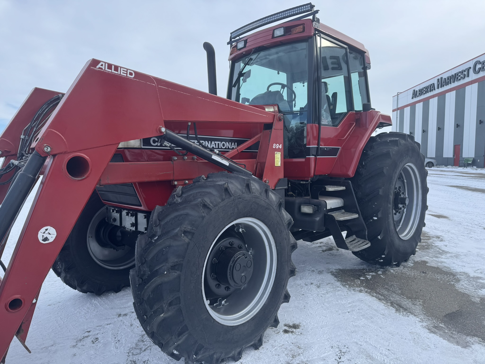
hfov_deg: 71.6
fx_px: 336
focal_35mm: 24
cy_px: 182
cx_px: 242
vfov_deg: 56.8
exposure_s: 1/2331
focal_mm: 6.76
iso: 80
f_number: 1.78
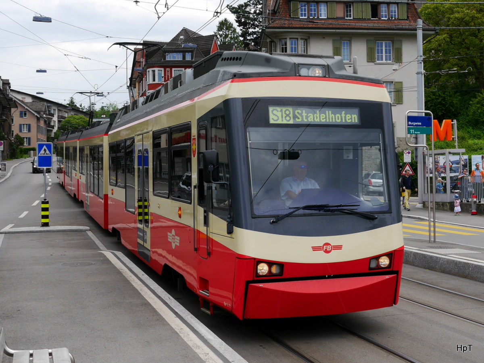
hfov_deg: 63.5
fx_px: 391
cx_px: 242
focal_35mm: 28
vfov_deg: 49.7
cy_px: 182
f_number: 7.1
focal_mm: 14
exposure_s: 1/320
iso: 160
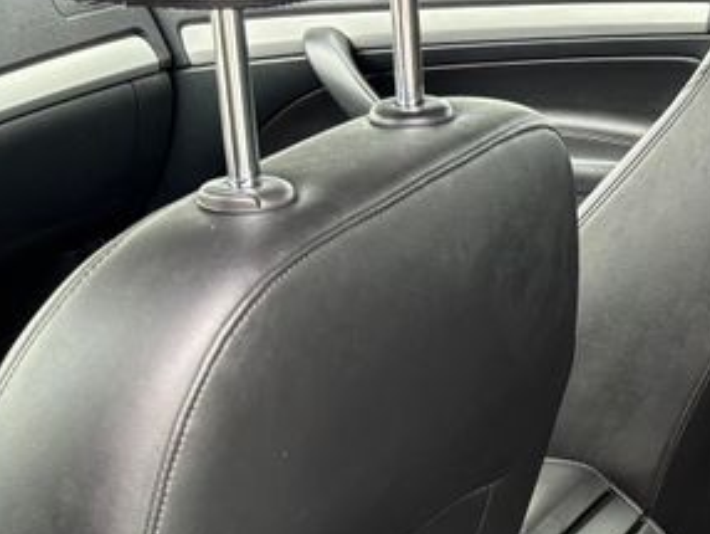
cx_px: 1085
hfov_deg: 18.5
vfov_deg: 15.1
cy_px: 725
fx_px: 1909
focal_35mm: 93
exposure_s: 1/89
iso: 125
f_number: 1.6
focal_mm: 5.96
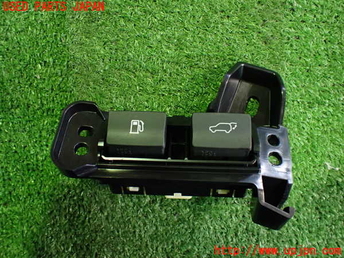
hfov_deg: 60.0
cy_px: 129
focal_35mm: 30
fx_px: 298
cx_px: 172
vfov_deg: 46.8
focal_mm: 5.4
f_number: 2.3
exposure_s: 1/40
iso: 800
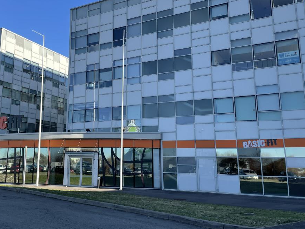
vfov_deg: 37.6
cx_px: 96
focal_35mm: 38
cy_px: 94
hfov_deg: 48.0
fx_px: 335
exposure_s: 1/1416
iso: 32
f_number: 1.6
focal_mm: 4.2
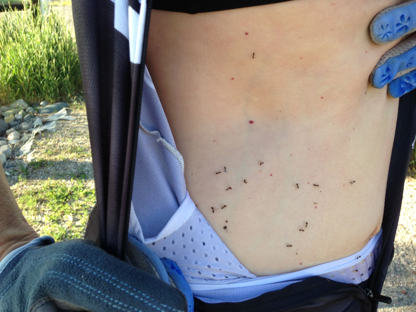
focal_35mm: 33
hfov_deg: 55.4
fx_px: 397
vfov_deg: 42.9
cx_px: 208
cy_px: 156
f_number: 2.4
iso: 50
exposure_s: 1/158
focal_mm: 4.12
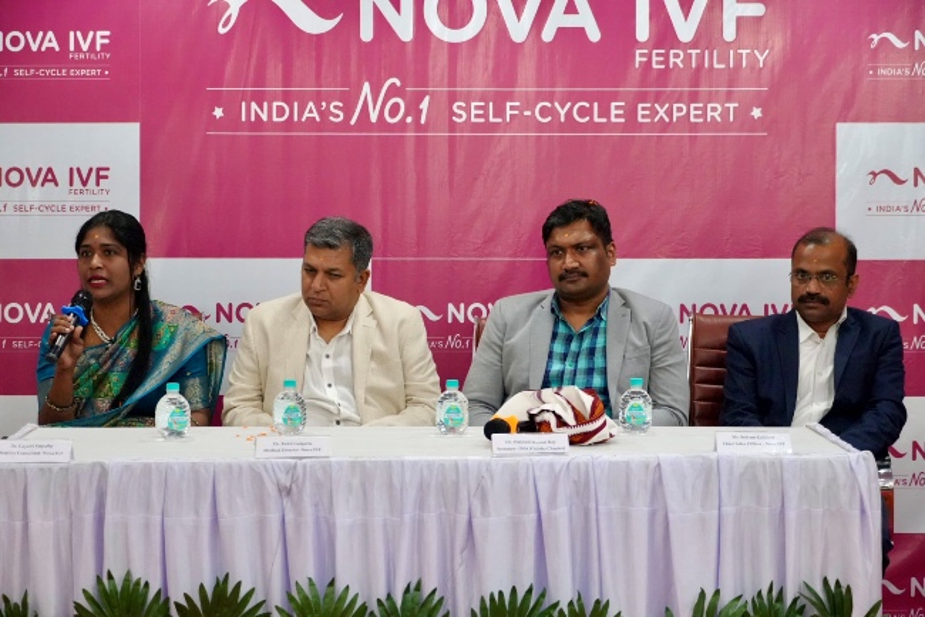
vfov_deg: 17.8
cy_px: 308
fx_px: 1966
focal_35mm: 76
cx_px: 462
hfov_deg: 26.5
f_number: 5
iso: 3200
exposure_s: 1/160
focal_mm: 51
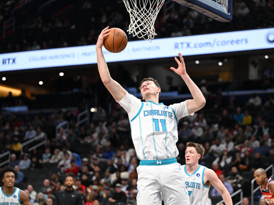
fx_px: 902
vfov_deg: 13.0
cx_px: 147
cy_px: 102
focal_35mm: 114
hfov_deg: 17.3
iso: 2000
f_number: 2.8
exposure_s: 1/1000
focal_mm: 105
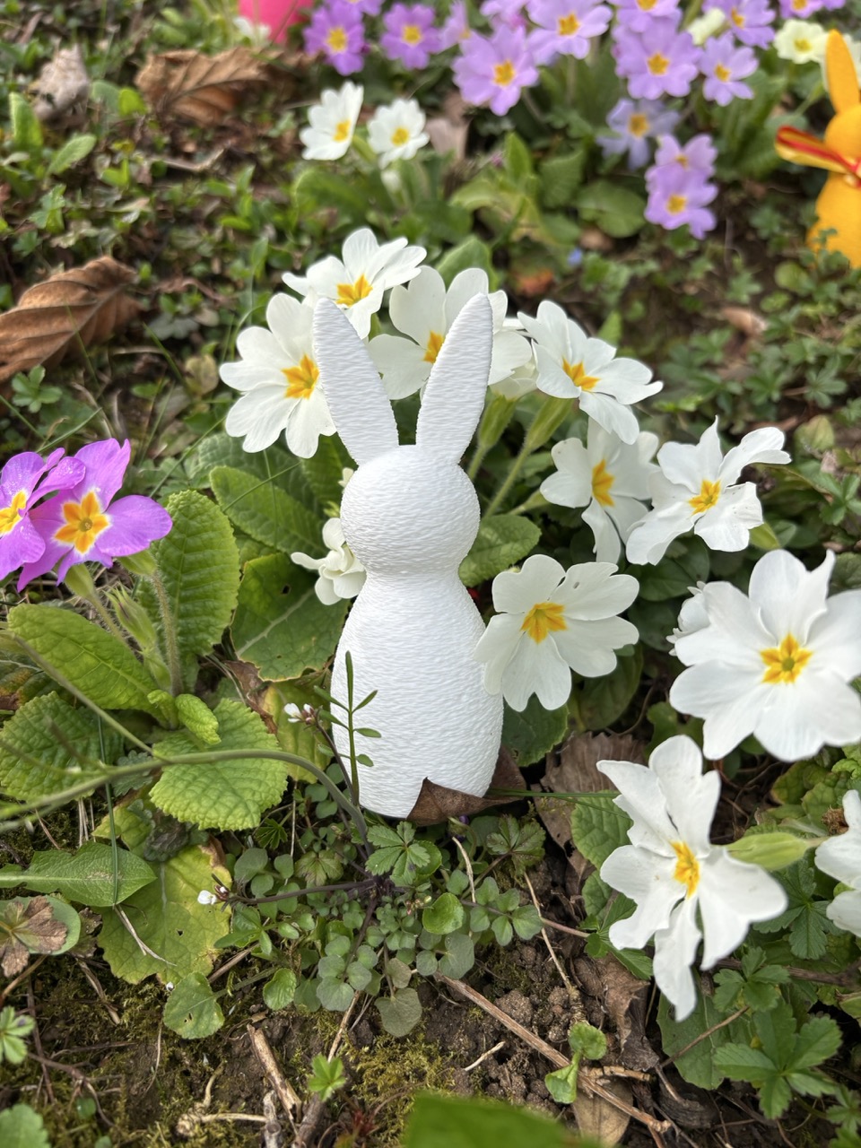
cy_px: 574
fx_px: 862
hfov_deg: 53.1
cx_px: 430
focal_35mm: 26
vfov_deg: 67.3
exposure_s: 1/1007
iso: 50
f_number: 1.6
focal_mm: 5.96
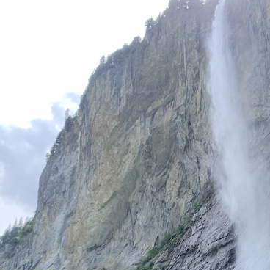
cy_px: 285
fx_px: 565
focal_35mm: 64
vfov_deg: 25.2
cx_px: 223
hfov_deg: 26.3
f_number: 1.8
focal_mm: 4.25
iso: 25
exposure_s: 1/577
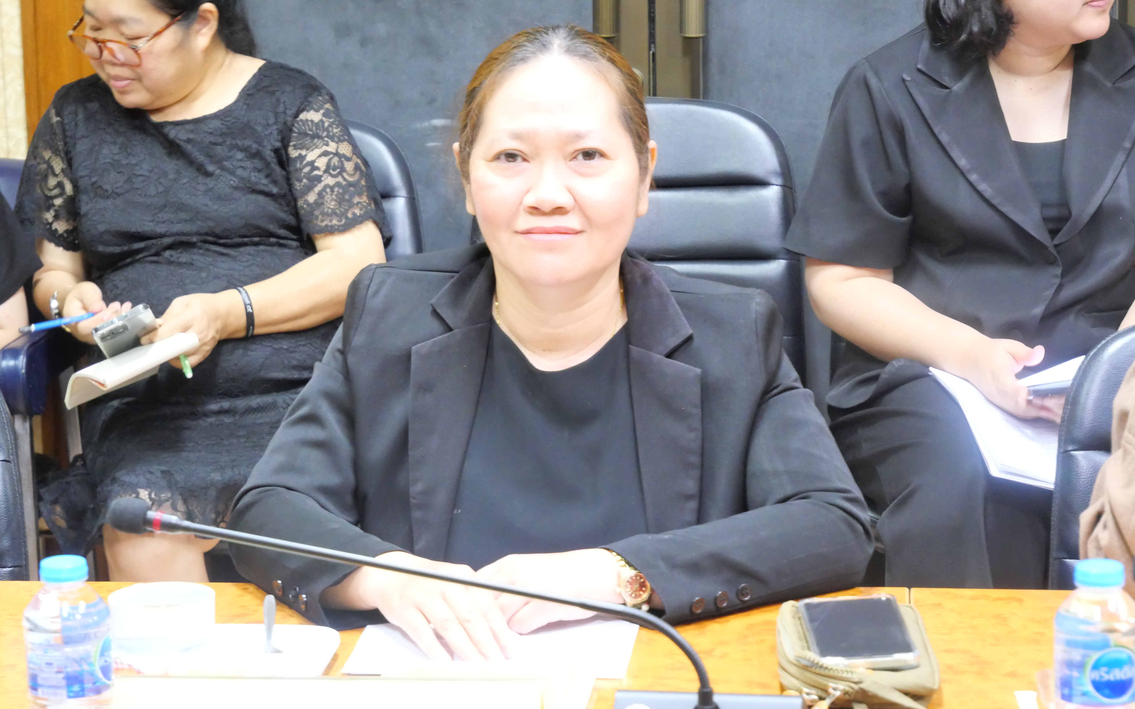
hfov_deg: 18.8
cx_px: 564
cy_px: 364
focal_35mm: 111
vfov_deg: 11.8
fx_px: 3434
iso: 3200
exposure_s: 1/6
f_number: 5.6
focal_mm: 52
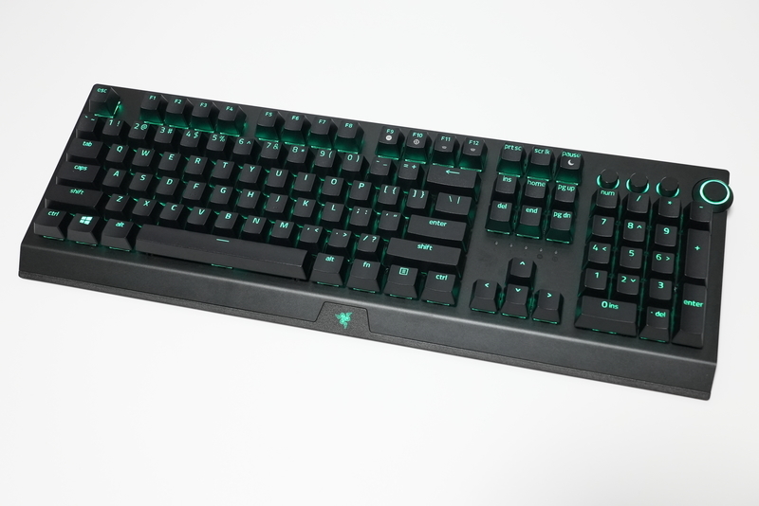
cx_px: 380
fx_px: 907
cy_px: 253
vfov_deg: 31.2
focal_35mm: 43
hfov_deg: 45.4
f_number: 8
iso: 6400
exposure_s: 1/50
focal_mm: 43
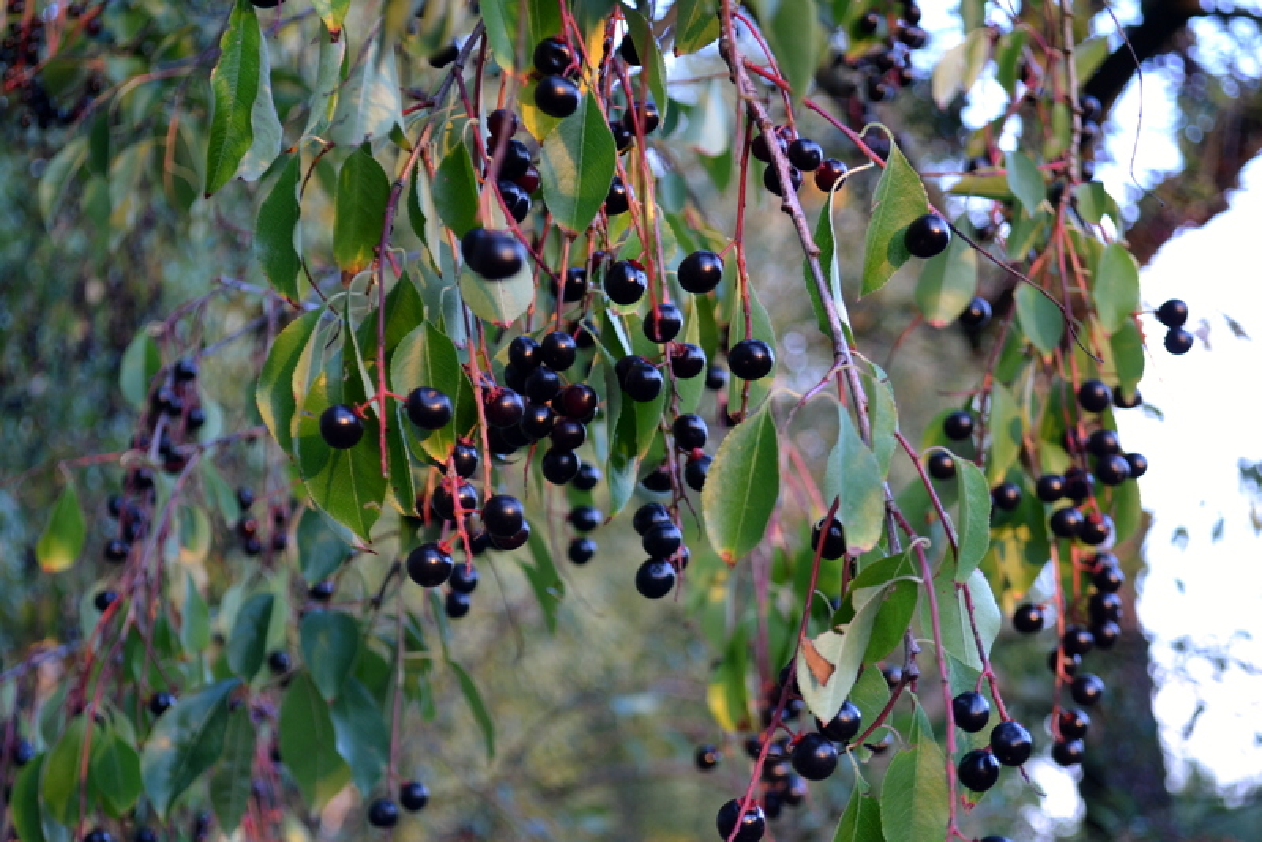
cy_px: 421
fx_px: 2104
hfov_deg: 33.4
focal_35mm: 60
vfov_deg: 22.6
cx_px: 631
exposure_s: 1/60
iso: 450
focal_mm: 40
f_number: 5.3
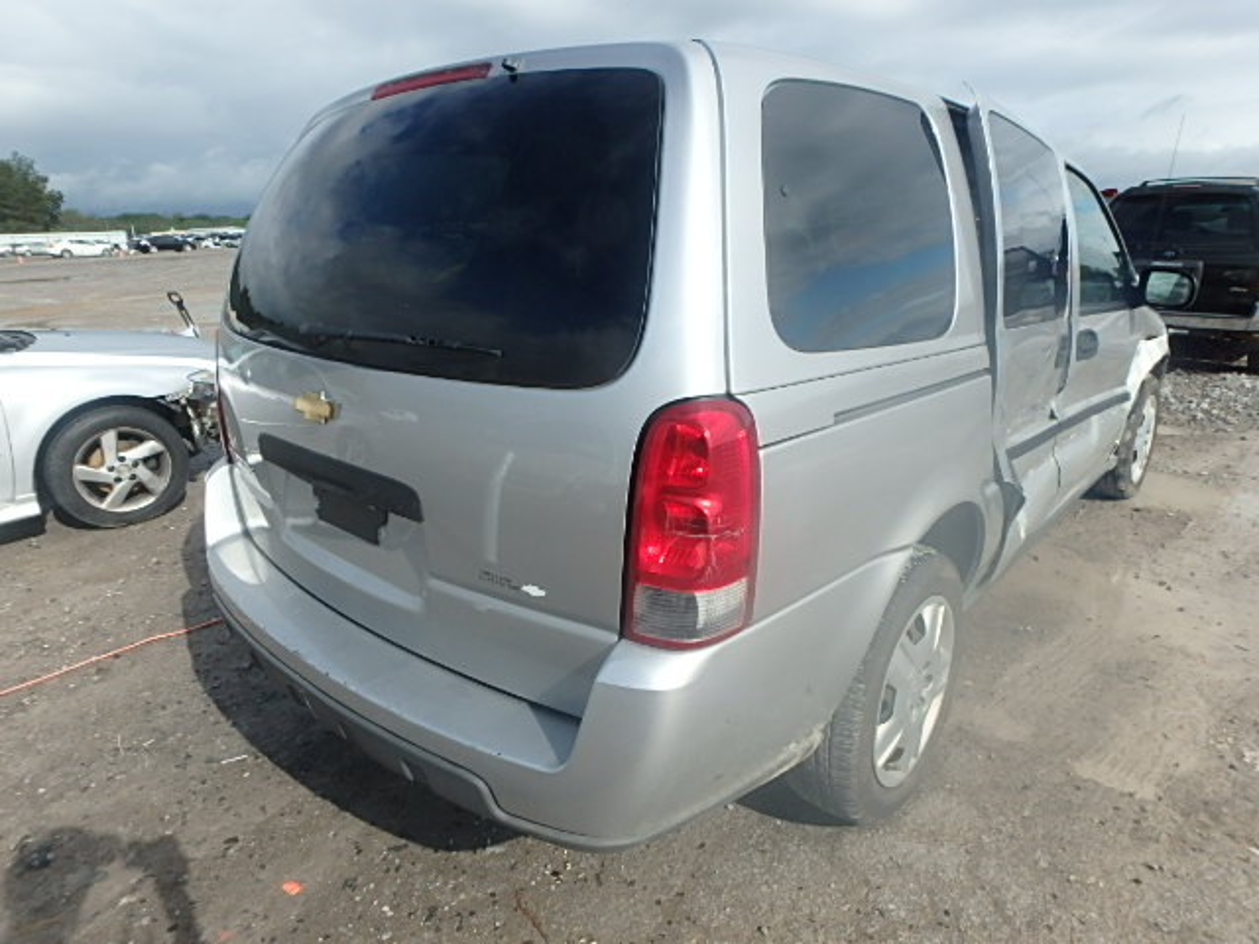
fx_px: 764
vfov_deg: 63.4
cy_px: 472
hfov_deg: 79.0
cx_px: 630
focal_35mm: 21
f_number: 6
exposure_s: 1/400
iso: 125
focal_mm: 3.7
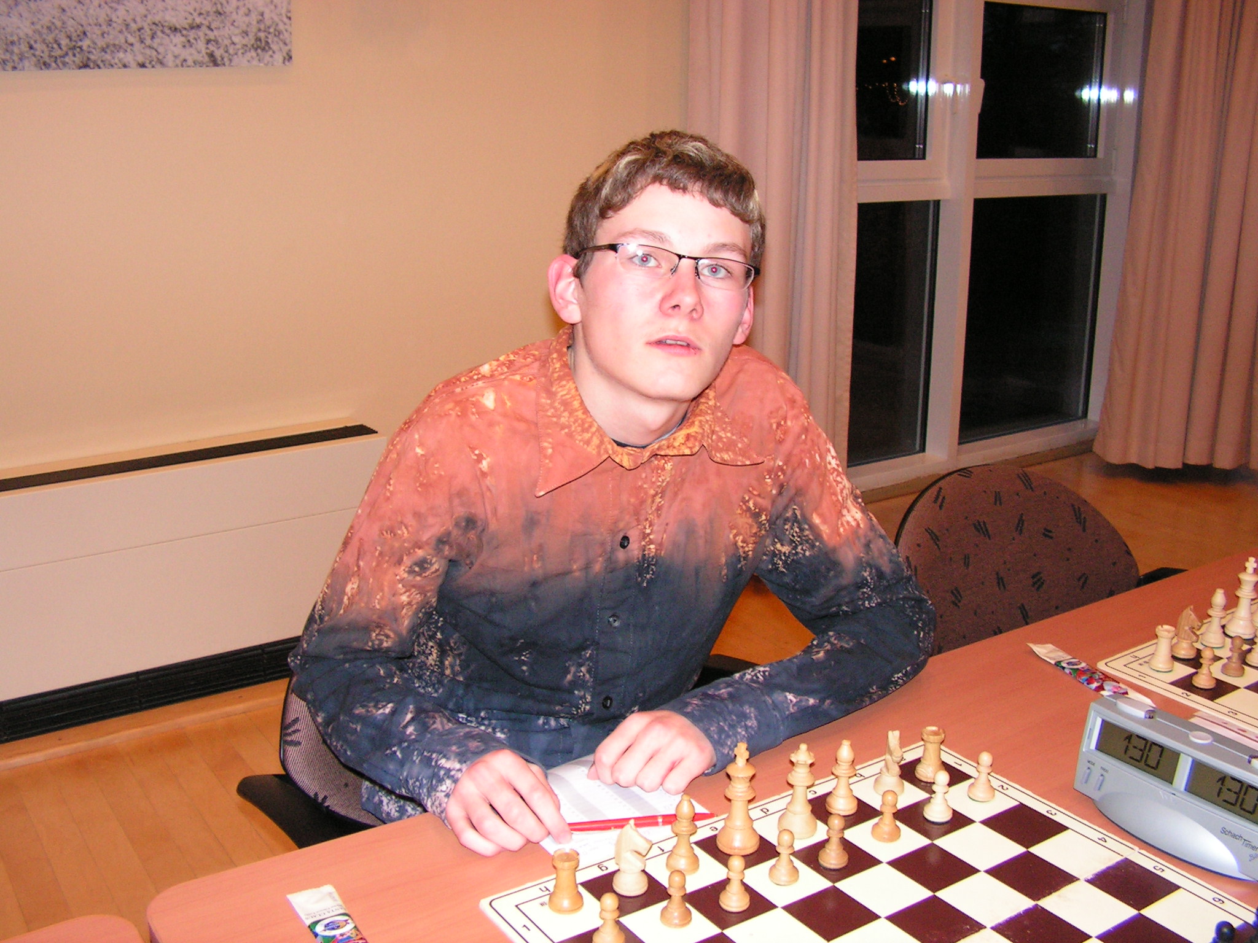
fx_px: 1308
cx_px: 629
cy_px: 472
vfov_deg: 39.7
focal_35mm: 36
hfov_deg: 51.4
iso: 200
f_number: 3.2
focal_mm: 6
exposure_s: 1/40
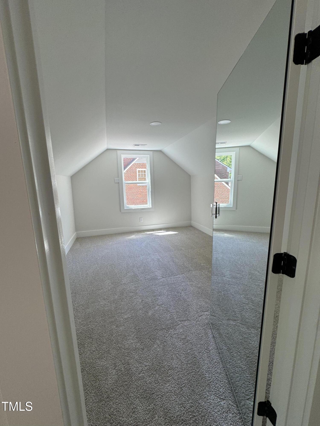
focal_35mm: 14
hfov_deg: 85.7
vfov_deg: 102.1
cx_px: 160
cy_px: 213
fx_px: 173
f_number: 2.2
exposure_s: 1/120
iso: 64
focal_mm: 2.22
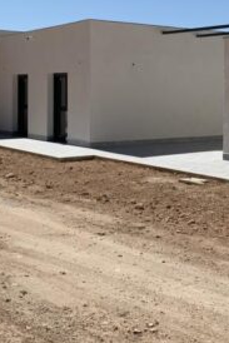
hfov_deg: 20.6
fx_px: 600
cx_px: 252
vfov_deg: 31.6
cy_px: 112
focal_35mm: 63
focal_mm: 4.25
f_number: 1.8
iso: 25
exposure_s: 1/4673
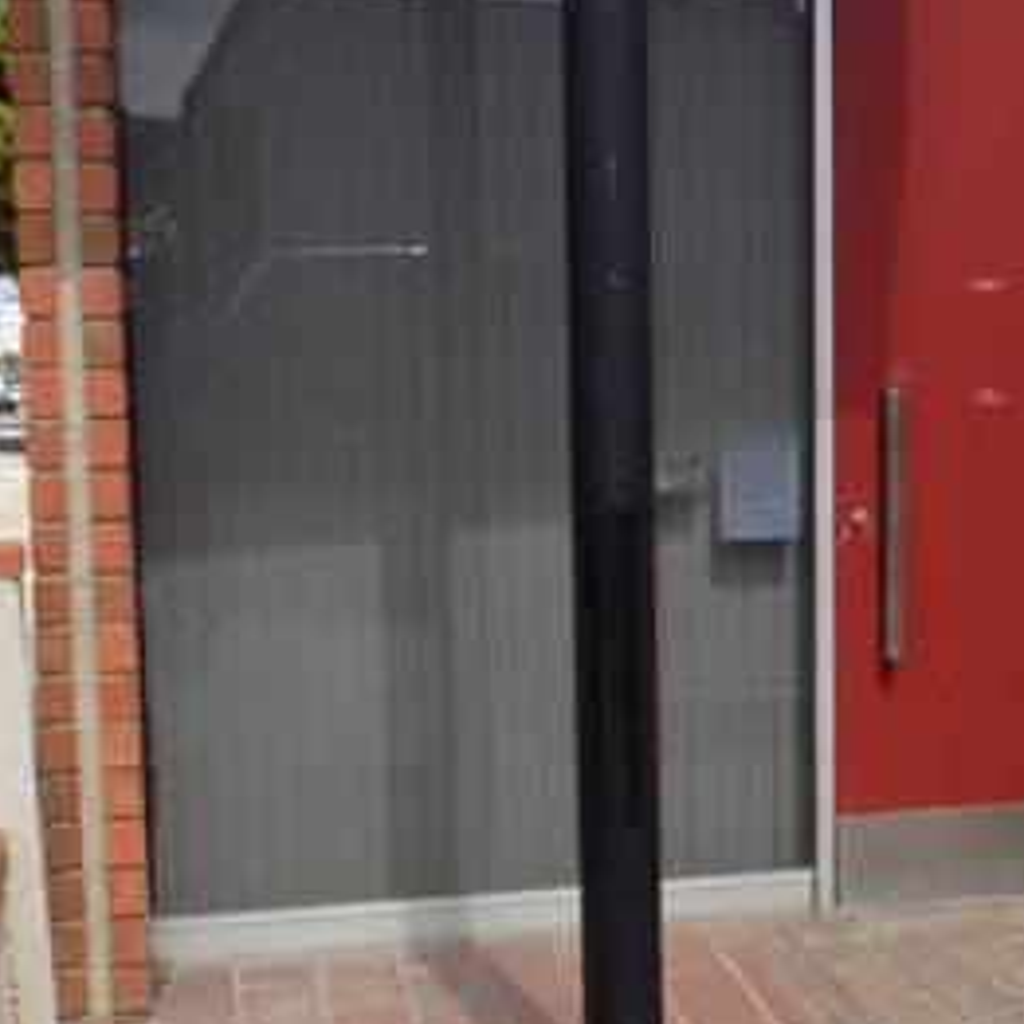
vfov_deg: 26.4
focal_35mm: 65
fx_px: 2175
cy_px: 608
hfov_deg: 25.7
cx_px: 898
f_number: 3.3
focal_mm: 5.3
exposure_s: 1/800
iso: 80
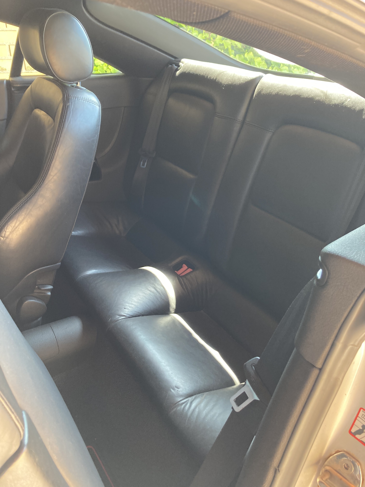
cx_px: 182
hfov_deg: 49.7
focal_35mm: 28
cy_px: 244
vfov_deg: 63.4
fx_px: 394
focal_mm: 3.99
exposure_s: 1/60
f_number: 1.8
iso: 125
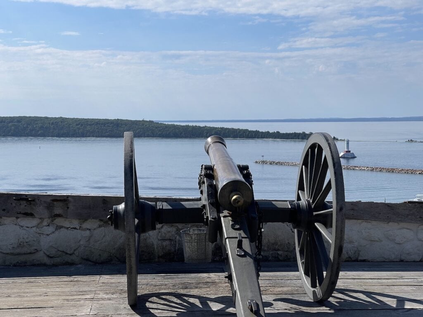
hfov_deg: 30.3
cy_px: 158
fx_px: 782
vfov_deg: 22.9
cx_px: 212
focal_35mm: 64
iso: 20
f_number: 2.2
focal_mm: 7.5
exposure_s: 1/2732
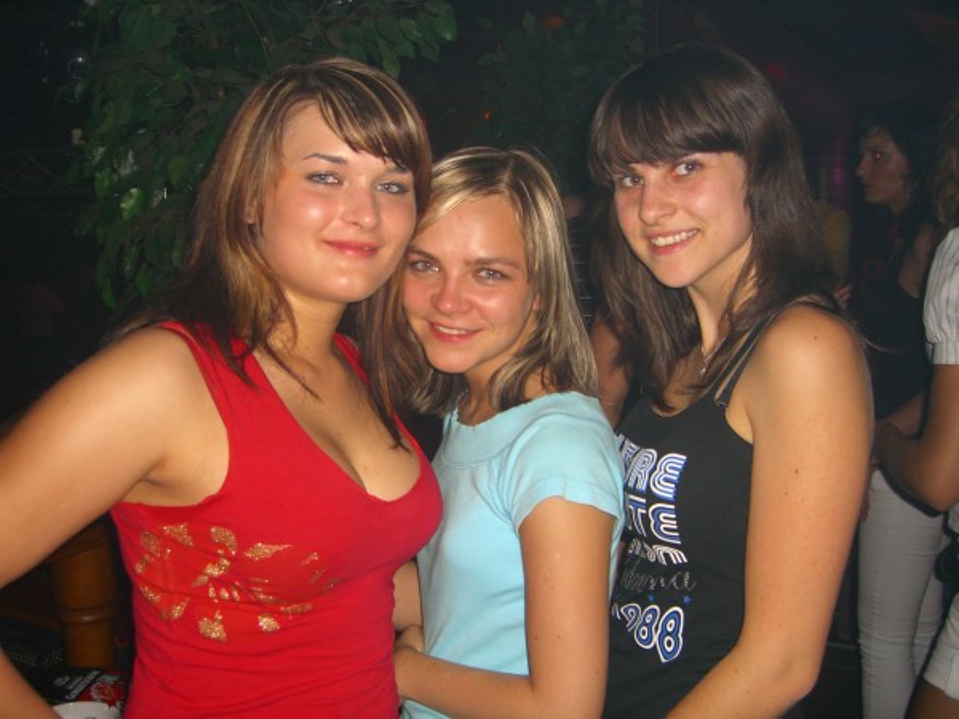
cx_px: 480
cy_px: 360
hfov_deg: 49.0
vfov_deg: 37.7
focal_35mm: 38
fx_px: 1053
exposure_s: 1/60
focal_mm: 7.9
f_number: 2.8
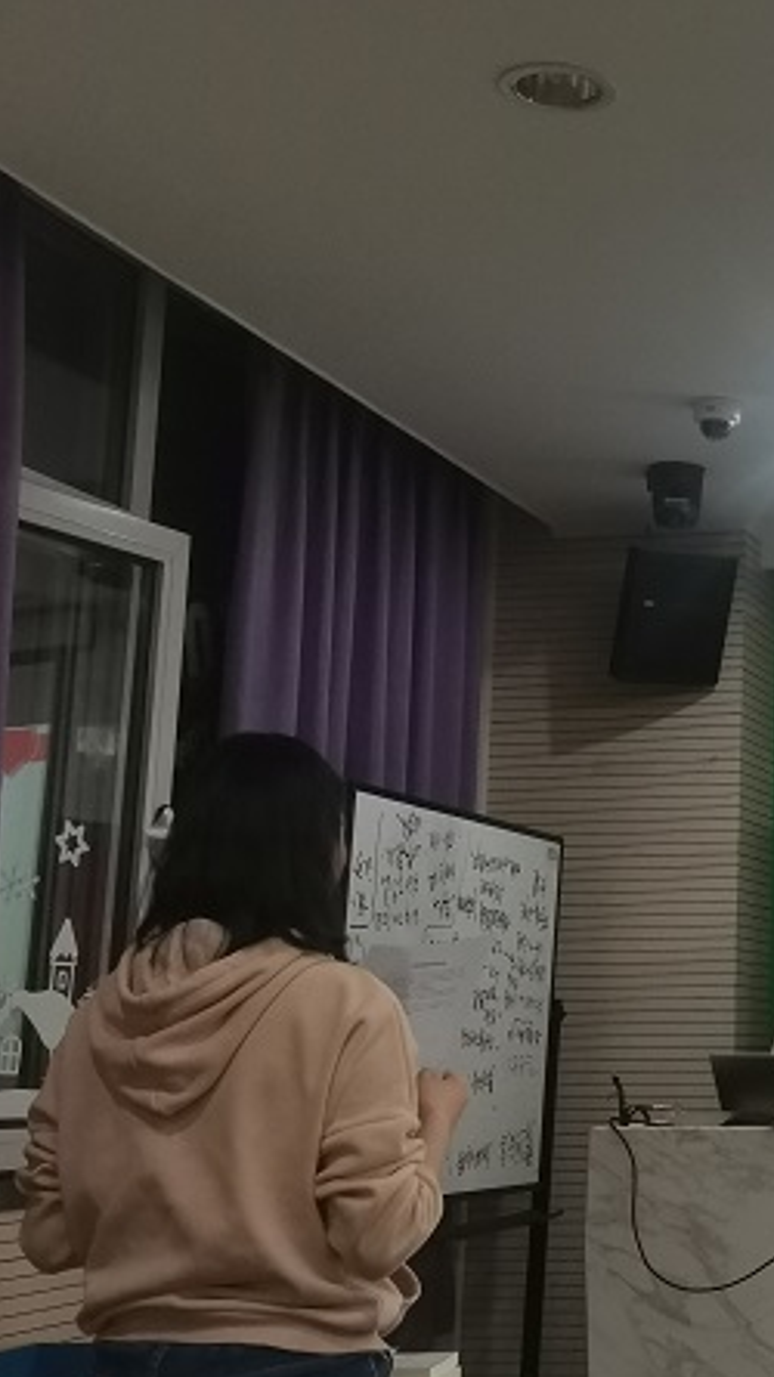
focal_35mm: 60
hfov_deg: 18.6
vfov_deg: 34.9
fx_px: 2191
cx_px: 1006
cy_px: 599
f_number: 1.8
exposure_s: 1/100
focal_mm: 4.75
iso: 320
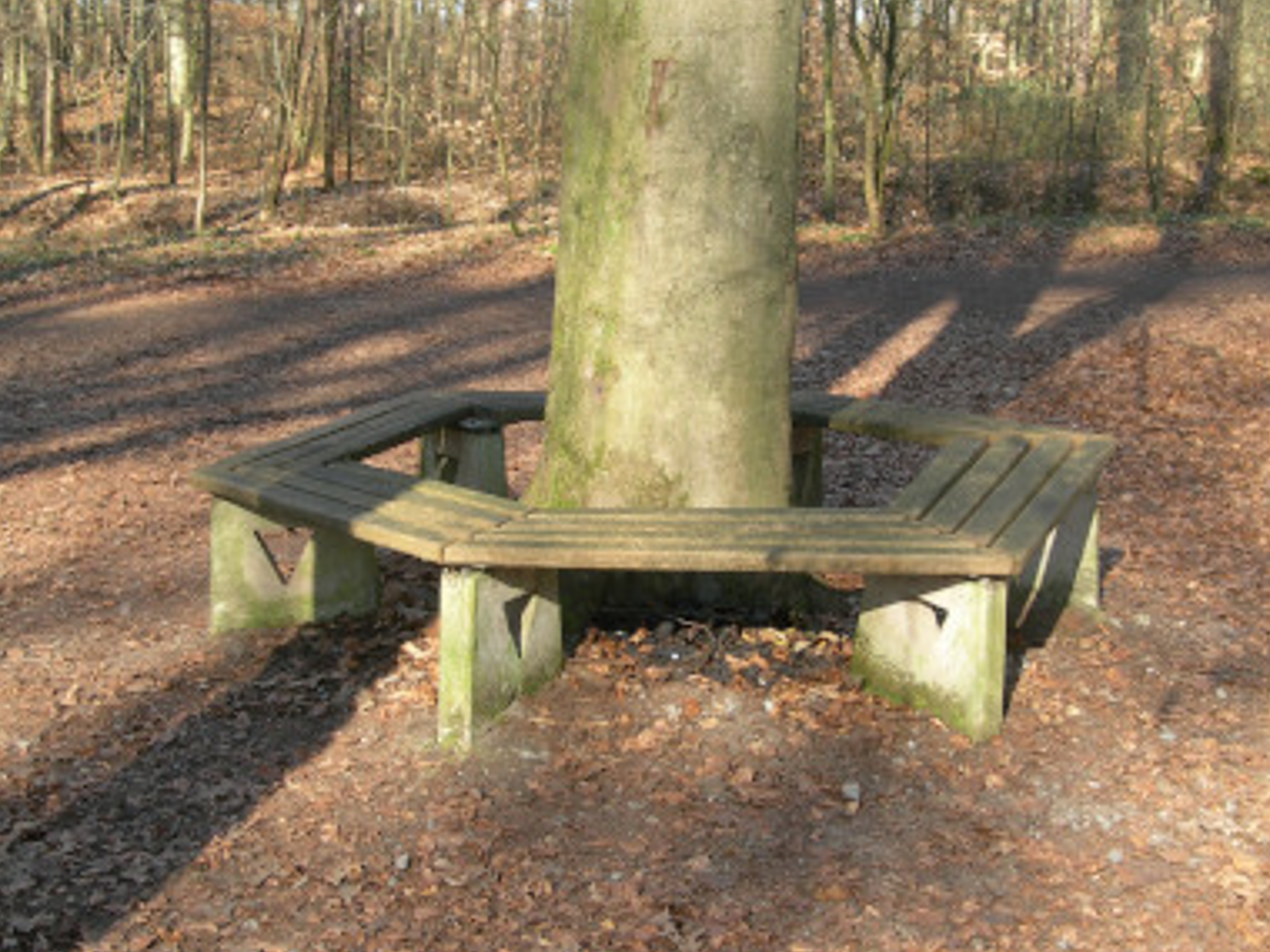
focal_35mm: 40
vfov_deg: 36.0
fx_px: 1468
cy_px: 461
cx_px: 642
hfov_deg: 46.8
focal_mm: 7.8
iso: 50
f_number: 4.8
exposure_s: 1/57.2
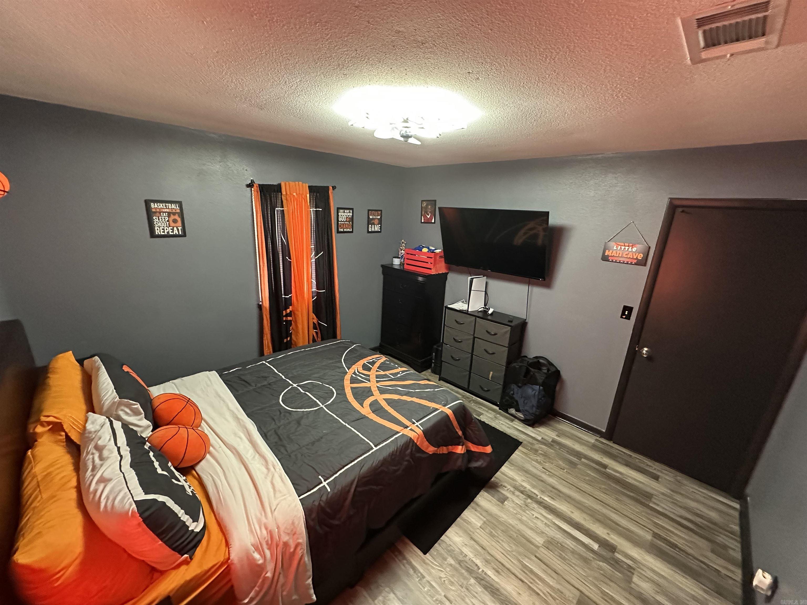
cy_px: 302
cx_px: 404
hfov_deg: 102.1
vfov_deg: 85.7
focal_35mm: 14
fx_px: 326
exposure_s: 1/60
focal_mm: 2.22
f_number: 2.2
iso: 1000
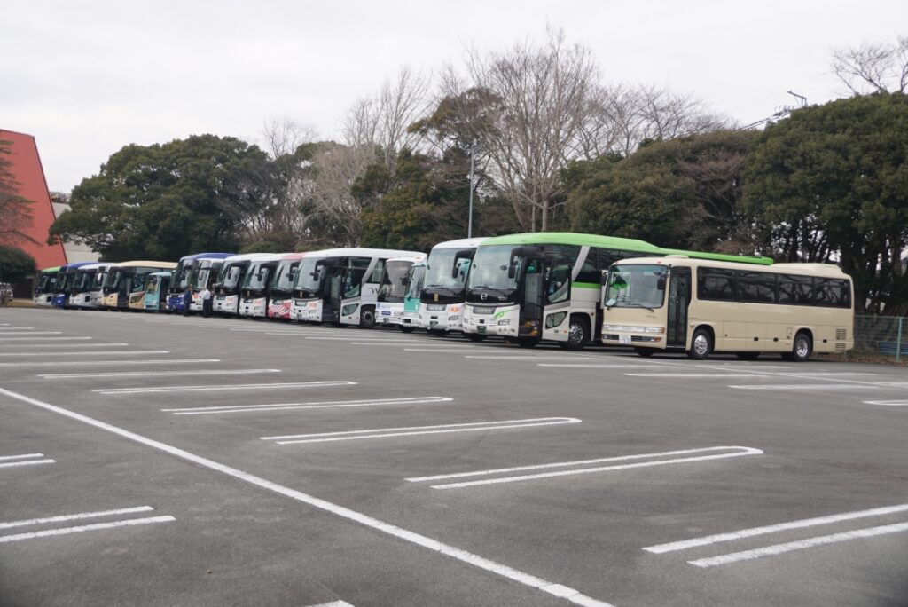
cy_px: 304
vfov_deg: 34.3
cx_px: 454
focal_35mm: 39
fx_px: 984
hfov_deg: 49.5
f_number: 5.6
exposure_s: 1/100
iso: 100
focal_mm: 26
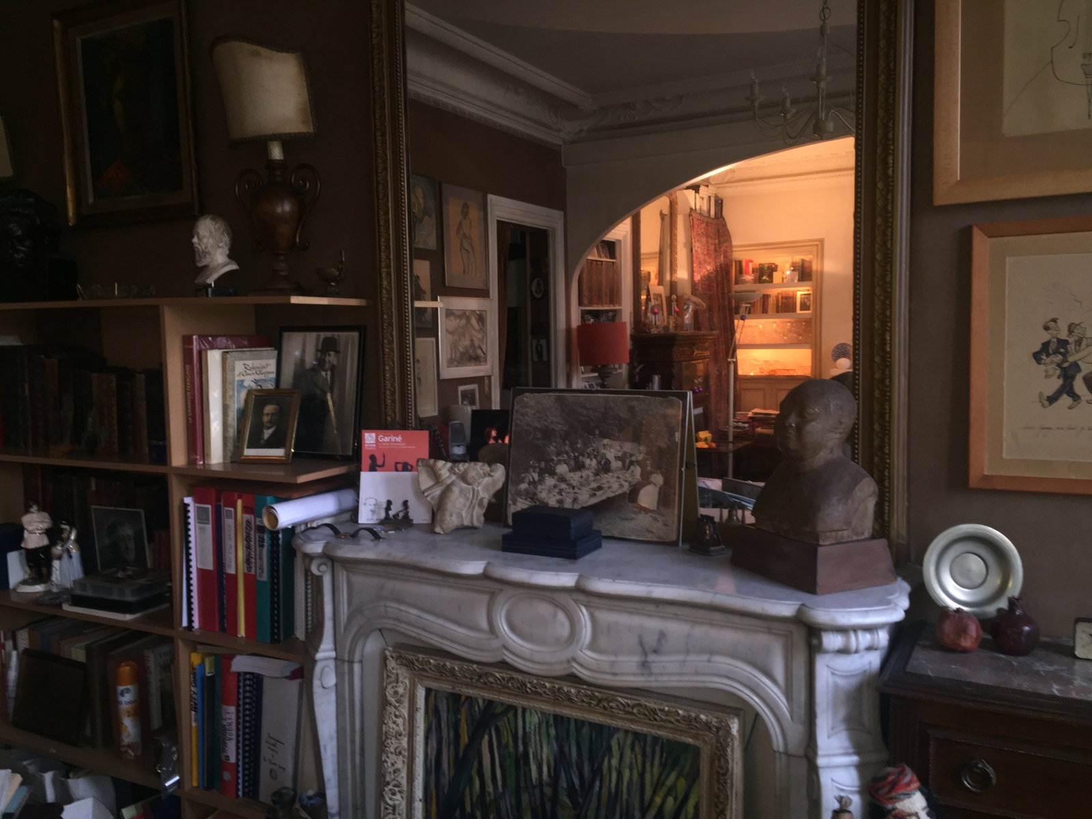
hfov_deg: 61.7
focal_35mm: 29
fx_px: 915
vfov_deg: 48.2
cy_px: 410
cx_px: 546
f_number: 2.2
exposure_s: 1/33
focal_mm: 4.15
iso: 40
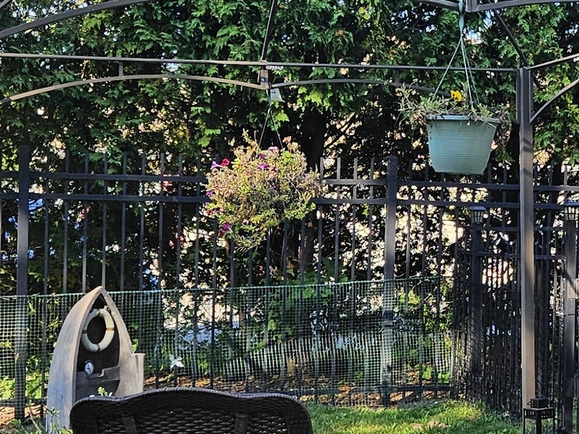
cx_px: 603
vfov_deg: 16.8
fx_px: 1472
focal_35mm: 88
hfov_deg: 21.3
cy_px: 217
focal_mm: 5.4
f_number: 1.8
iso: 40
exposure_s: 1/467
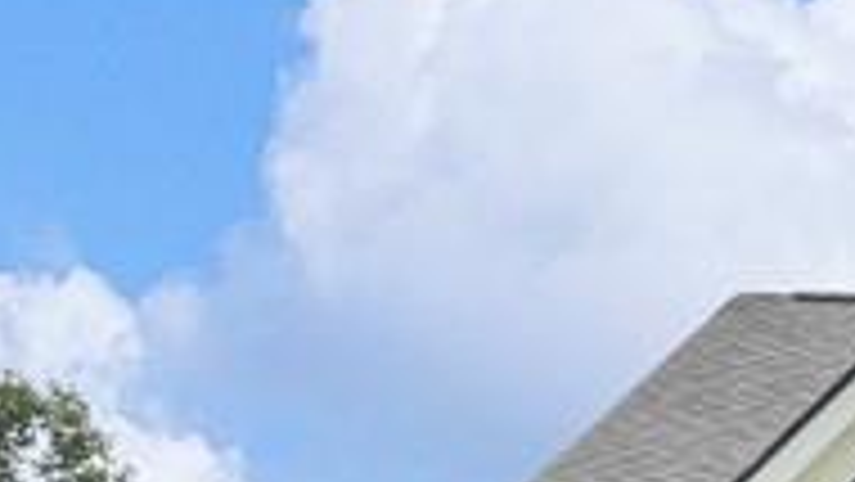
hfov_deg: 12.7
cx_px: 1890
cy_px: 1304
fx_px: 3198
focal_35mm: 141
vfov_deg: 7.8
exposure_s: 1/240
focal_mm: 12.29
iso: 200
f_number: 8
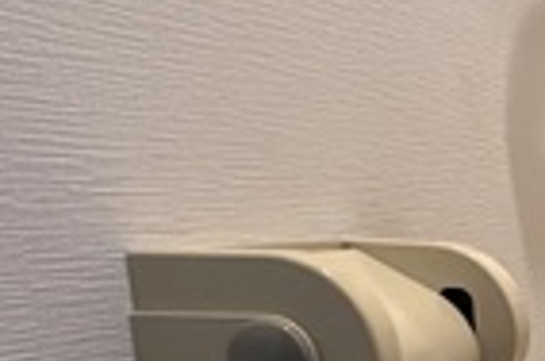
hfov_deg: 21.0
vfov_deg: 17.7
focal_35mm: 72
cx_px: 933
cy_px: 467
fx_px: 1088
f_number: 2.2
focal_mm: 2.22
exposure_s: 1/60
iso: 400
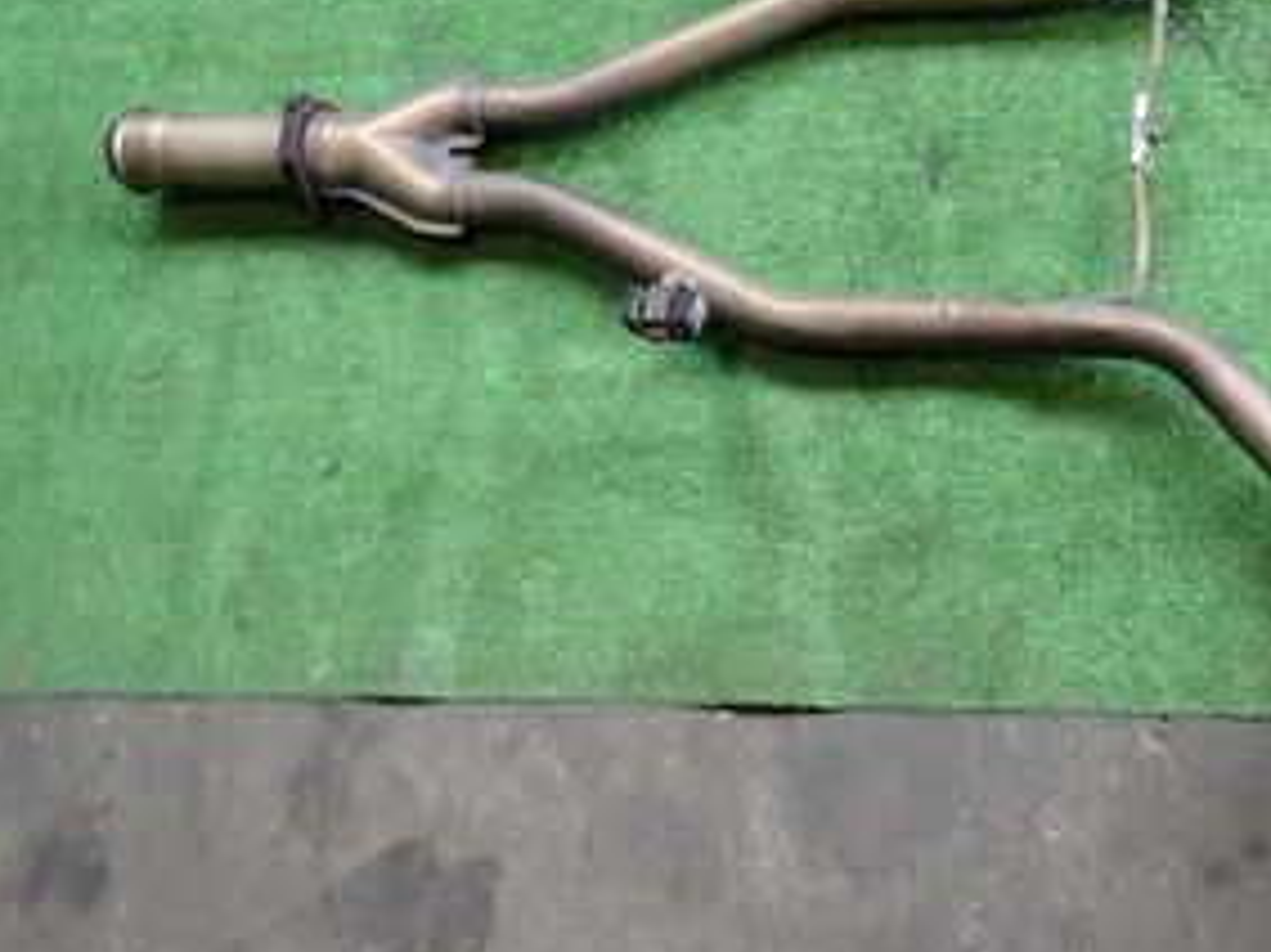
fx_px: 1945
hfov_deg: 33.9
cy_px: 189
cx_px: 1186
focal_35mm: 53
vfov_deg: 27.0
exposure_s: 1/80
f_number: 2
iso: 200
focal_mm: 4.5
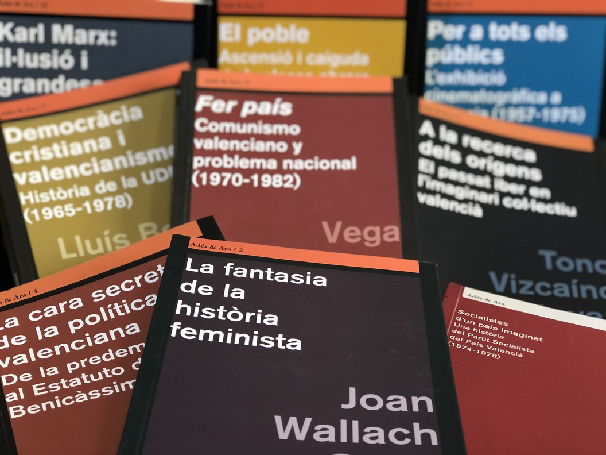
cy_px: 228
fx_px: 998
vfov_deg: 25.7
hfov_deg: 33.8
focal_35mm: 57
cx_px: 303
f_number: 2.8
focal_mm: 6.6
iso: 80
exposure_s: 1/33
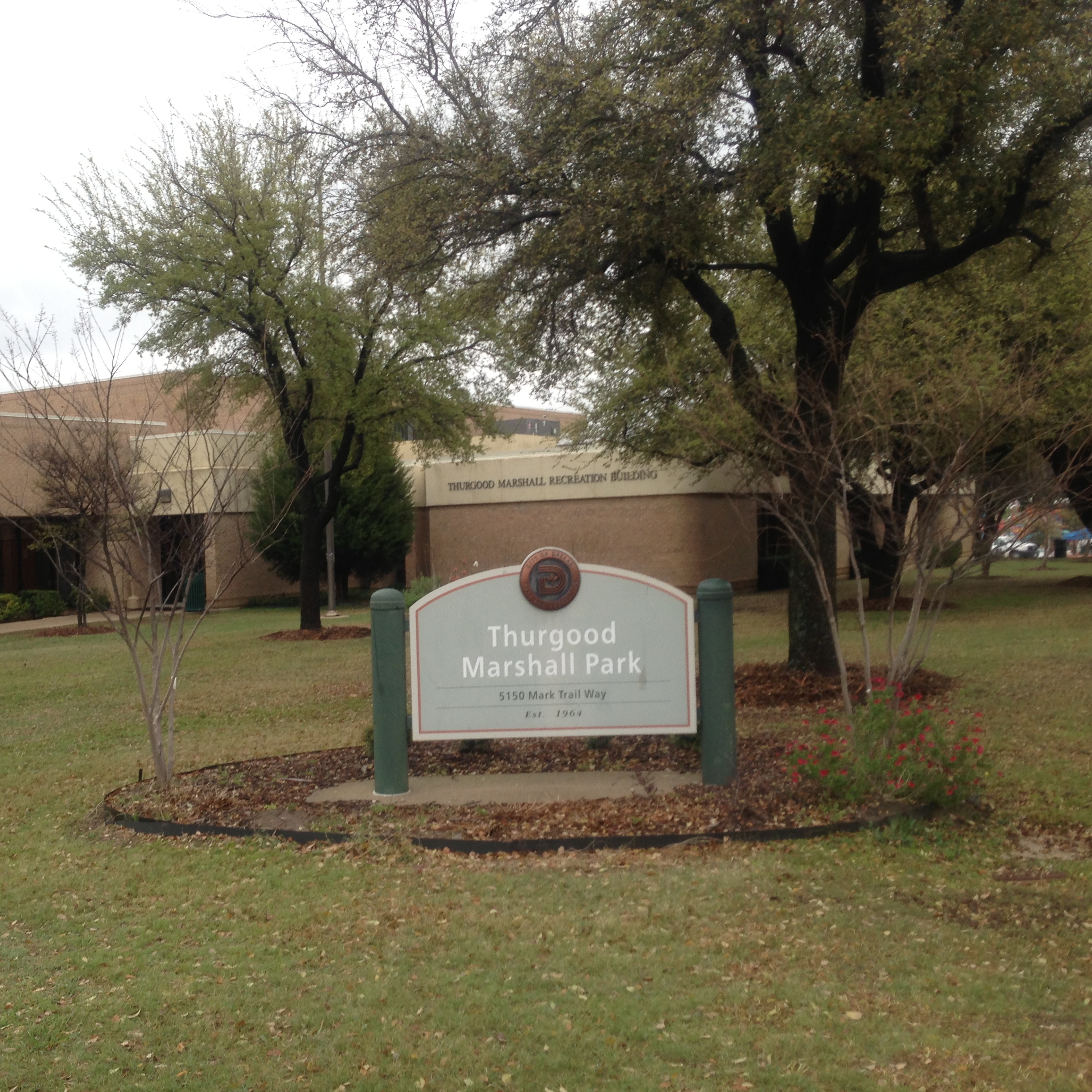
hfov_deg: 42.5
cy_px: 547
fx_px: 1392
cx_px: 415
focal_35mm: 39
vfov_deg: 42.8
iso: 50
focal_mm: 4.13
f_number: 2.4
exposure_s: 1/132
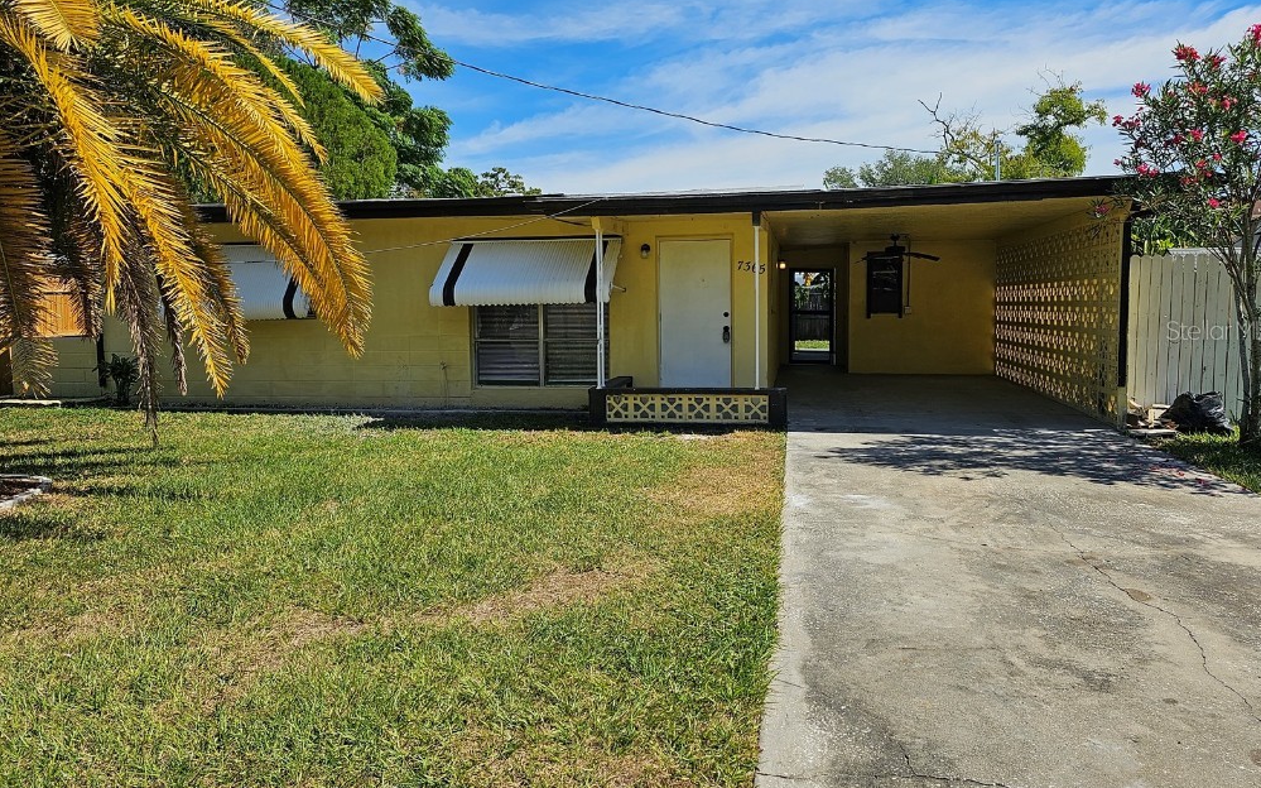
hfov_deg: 72.6
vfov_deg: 49.1
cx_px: 639
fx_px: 859
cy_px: 330
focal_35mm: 25
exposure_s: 1/1497
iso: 16
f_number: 1.7
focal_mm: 6.3
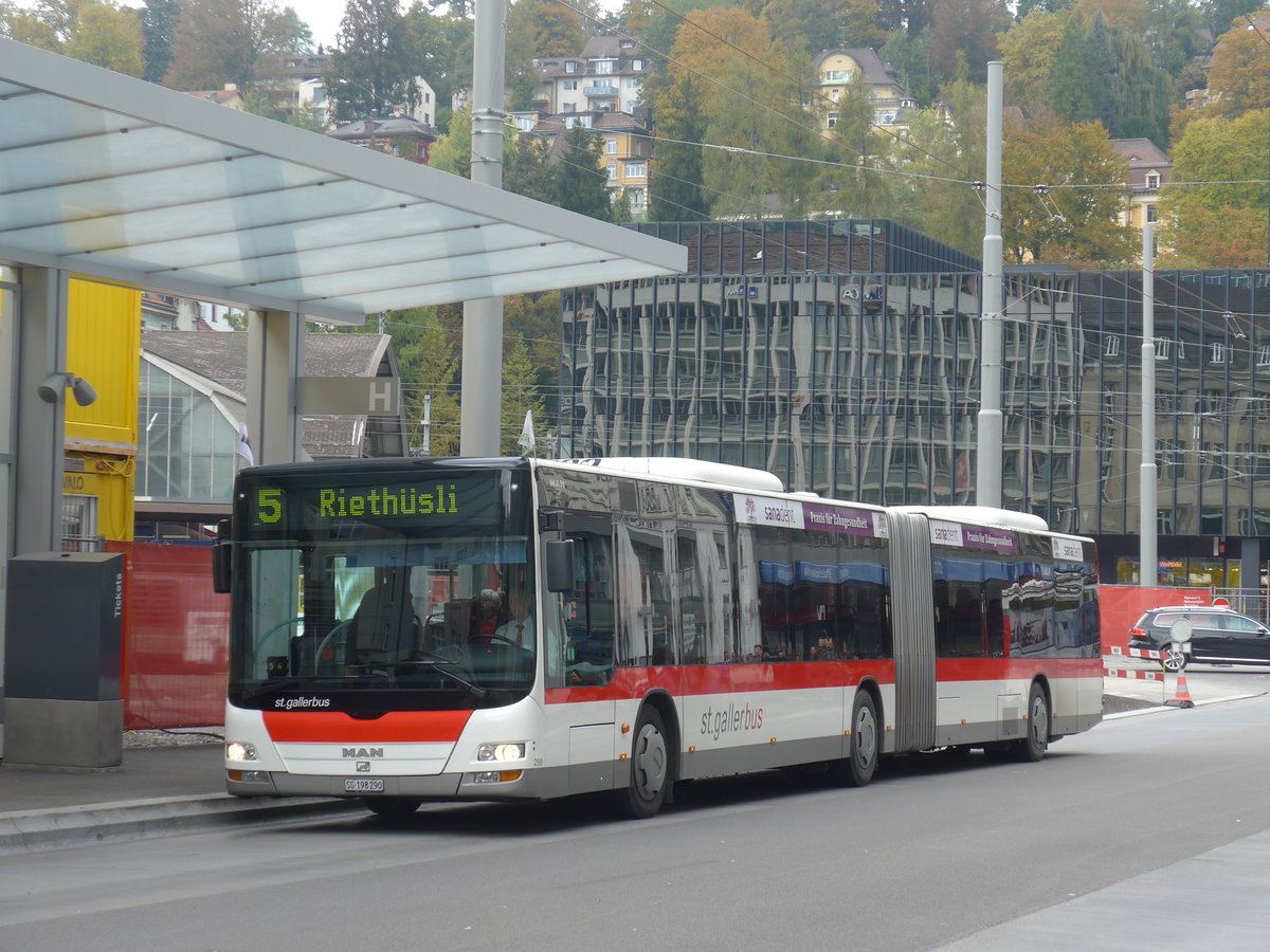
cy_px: 476
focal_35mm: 86
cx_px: 635
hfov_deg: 22.8
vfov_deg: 17.2
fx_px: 3155
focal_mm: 17
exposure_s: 1/80
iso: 80
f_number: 4.5
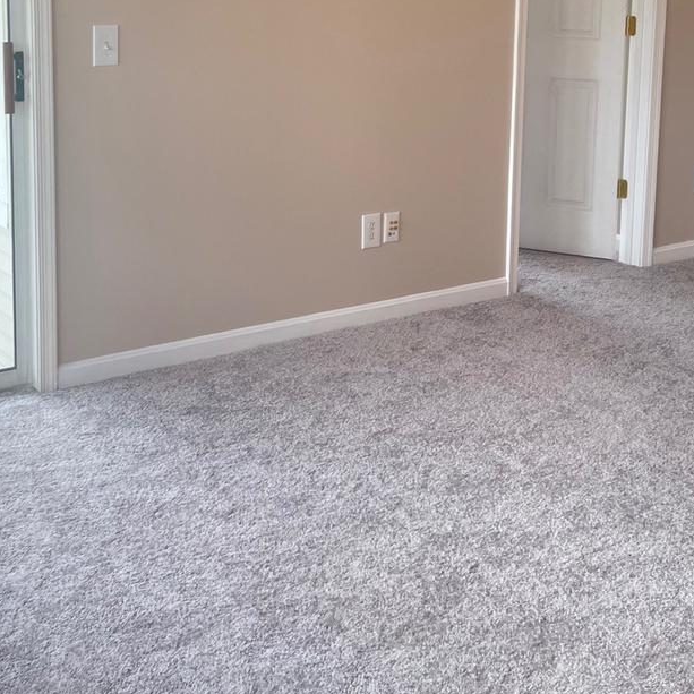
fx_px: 1225
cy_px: 115
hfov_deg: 31.5
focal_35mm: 54
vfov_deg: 30.7
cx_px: 249
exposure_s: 1/120
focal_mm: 5.1
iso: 80
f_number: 1.6
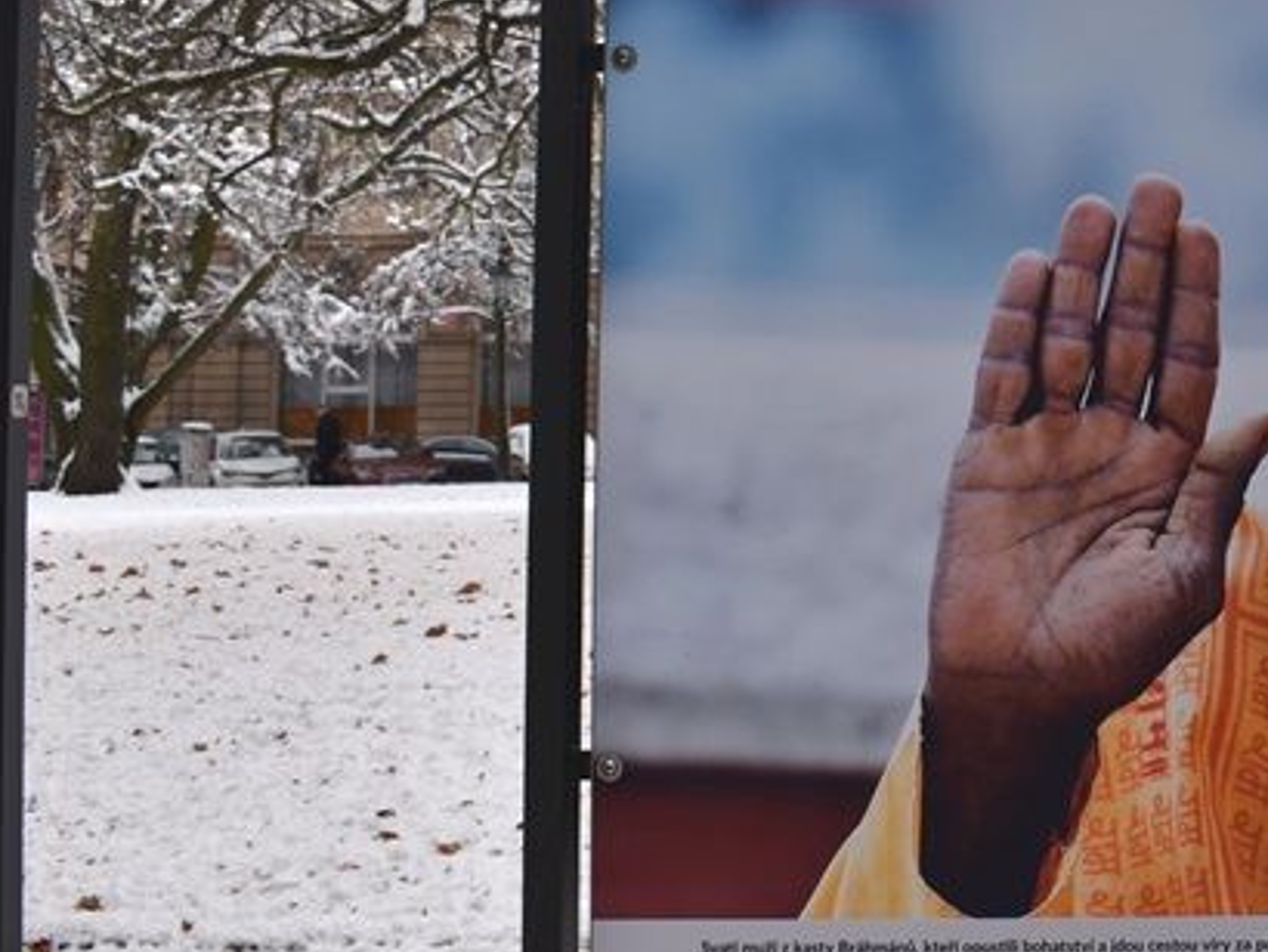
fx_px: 2639
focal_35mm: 72
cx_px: 1407
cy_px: 150
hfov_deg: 25.0
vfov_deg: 20.2
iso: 100
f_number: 6.3
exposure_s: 1/160
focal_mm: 20
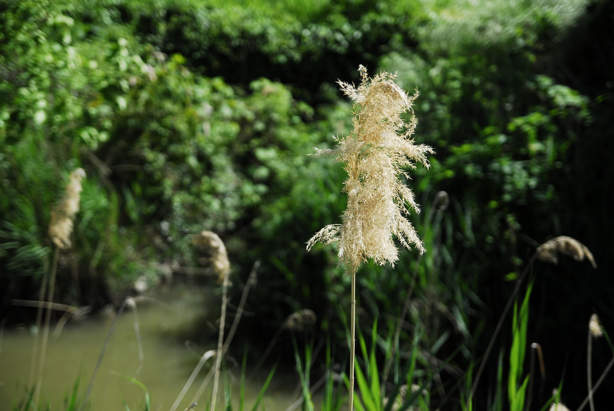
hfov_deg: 27.0
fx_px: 1281
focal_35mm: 75
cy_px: 206
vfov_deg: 18.2
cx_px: 307
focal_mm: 50
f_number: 2.8
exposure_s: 1/1000
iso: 100
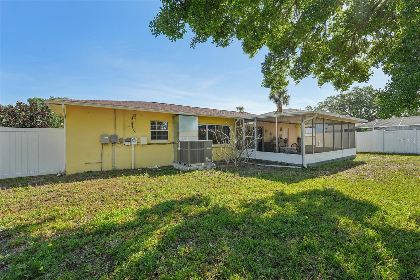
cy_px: 140
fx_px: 163
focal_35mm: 14
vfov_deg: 81.2
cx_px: 210
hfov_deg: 104.3
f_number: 8
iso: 400
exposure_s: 1/800
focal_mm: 14
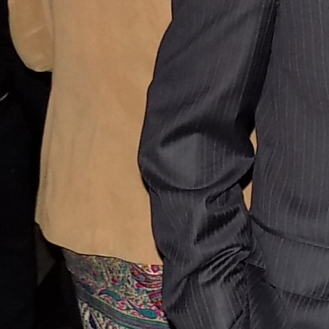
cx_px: 557
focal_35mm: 90
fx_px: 968
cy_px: -87
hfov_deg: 16.7
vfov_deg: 18.1
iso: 200
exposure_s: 1/30
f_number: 3.1
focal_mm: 4
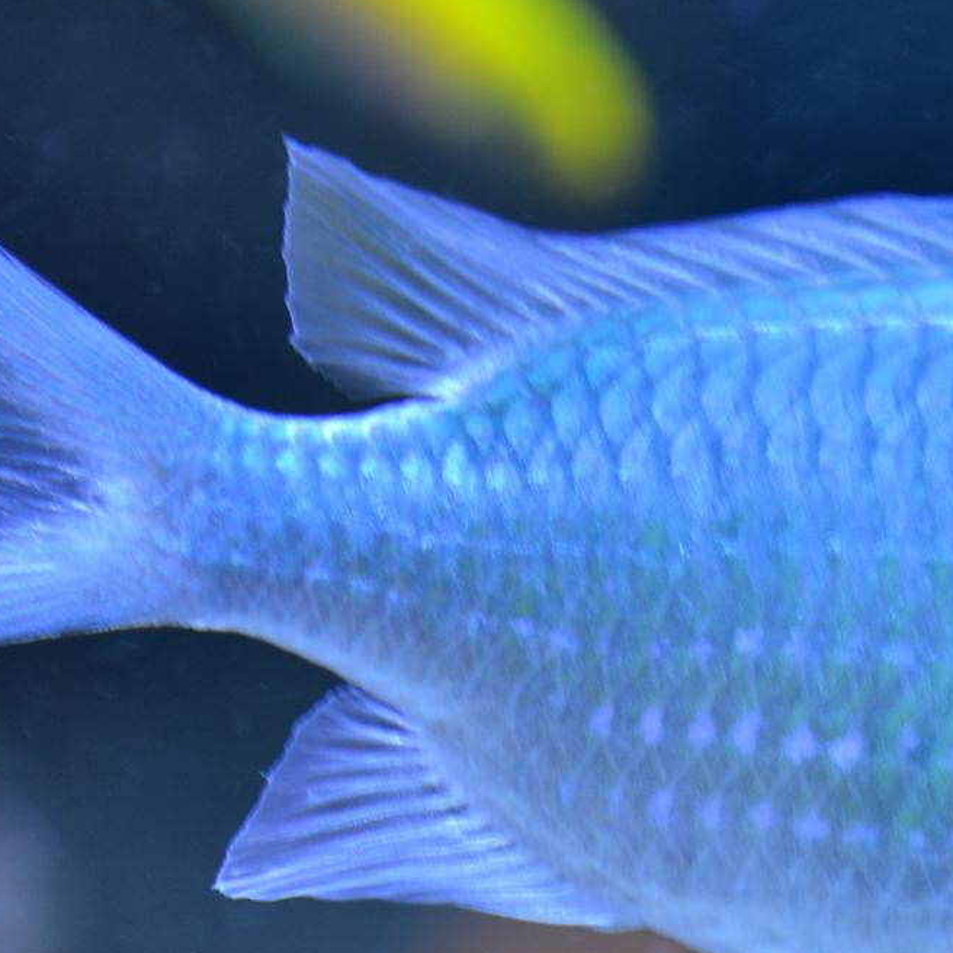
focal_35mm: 151
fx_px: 4703
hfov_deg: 11.5
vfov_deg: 11.5
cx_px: 739
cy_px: 686
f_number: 6.3
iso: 200
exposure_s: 1/50
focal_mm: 48
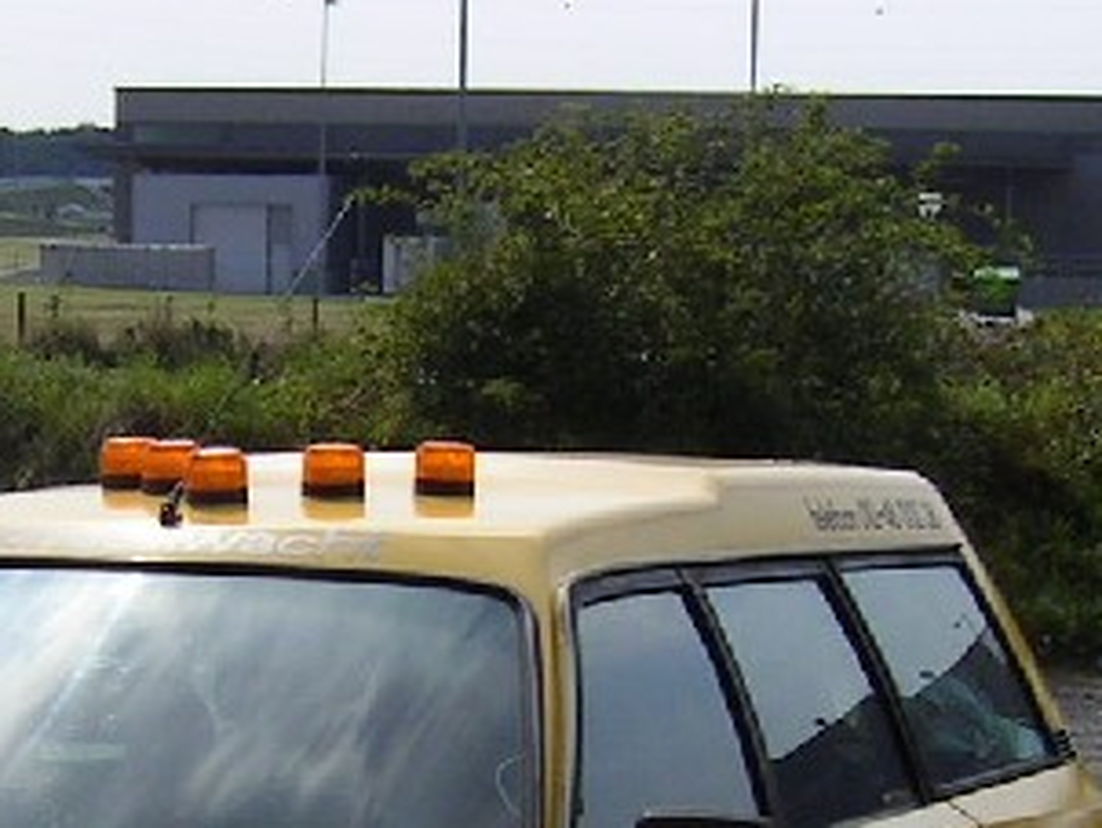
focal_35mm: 122
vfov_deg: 11.9
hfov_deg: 16.0
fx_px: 3887
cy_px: 948
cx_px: 204
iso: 50
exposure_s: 1/763
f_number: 4.8
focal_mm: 5.6
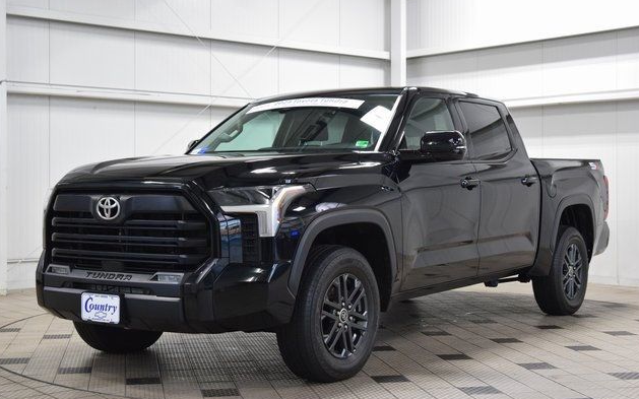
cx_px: 319
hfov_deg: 36.3
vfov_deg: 23.1
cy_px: 191
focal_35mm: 56
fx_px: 975
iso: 1600
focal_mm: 36
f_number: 5
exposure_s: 1/60
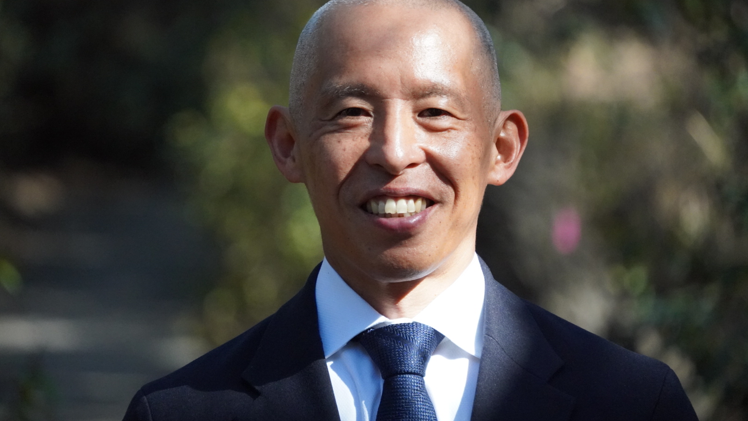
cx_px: 374
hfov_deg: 6.4
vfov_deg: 3.6
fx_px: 6684
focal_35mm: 337
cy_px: 191
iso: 5000
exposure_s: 1/400
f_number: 6.3
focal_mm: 214
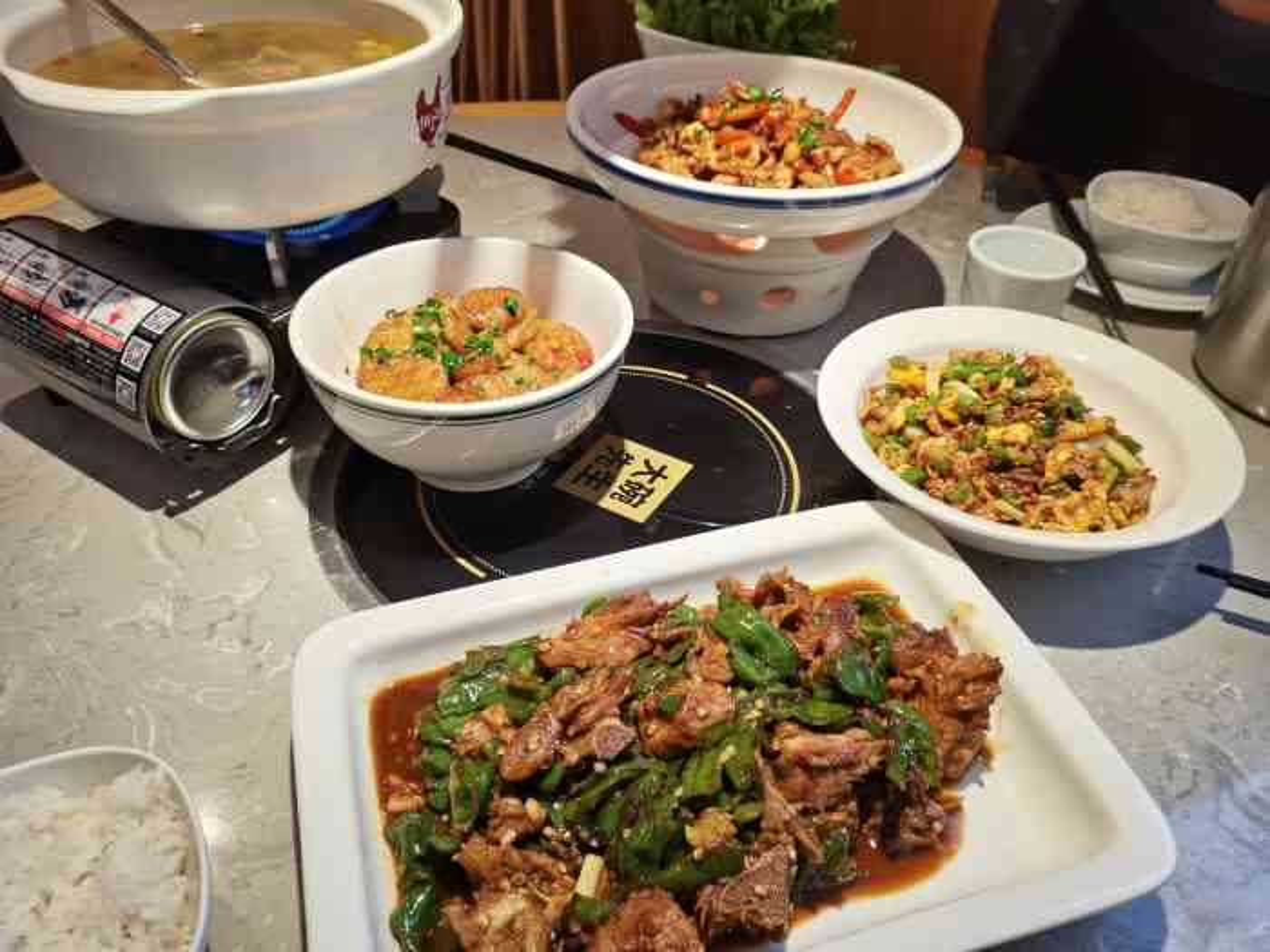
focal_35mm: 26
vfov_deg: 53.1
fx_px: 954
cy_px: 476
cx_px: 635
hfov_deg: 67.3
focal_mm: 5.58
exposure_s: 1/100
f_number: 1.8
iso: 160
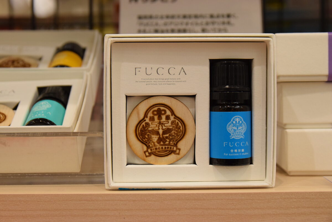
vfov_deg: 20.2
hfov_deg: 29.8
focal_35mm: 68
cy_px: 111
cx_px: 166
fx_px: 623
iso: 1600
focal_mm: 45
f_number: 7.1
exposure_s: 1/200
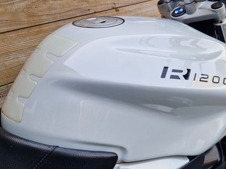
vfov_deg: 39.7
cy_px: 80
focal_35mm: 36
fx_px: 235
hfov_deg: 50.2
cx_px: 155
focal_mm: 5.4
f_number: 1.8
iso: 50
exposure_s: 1/262
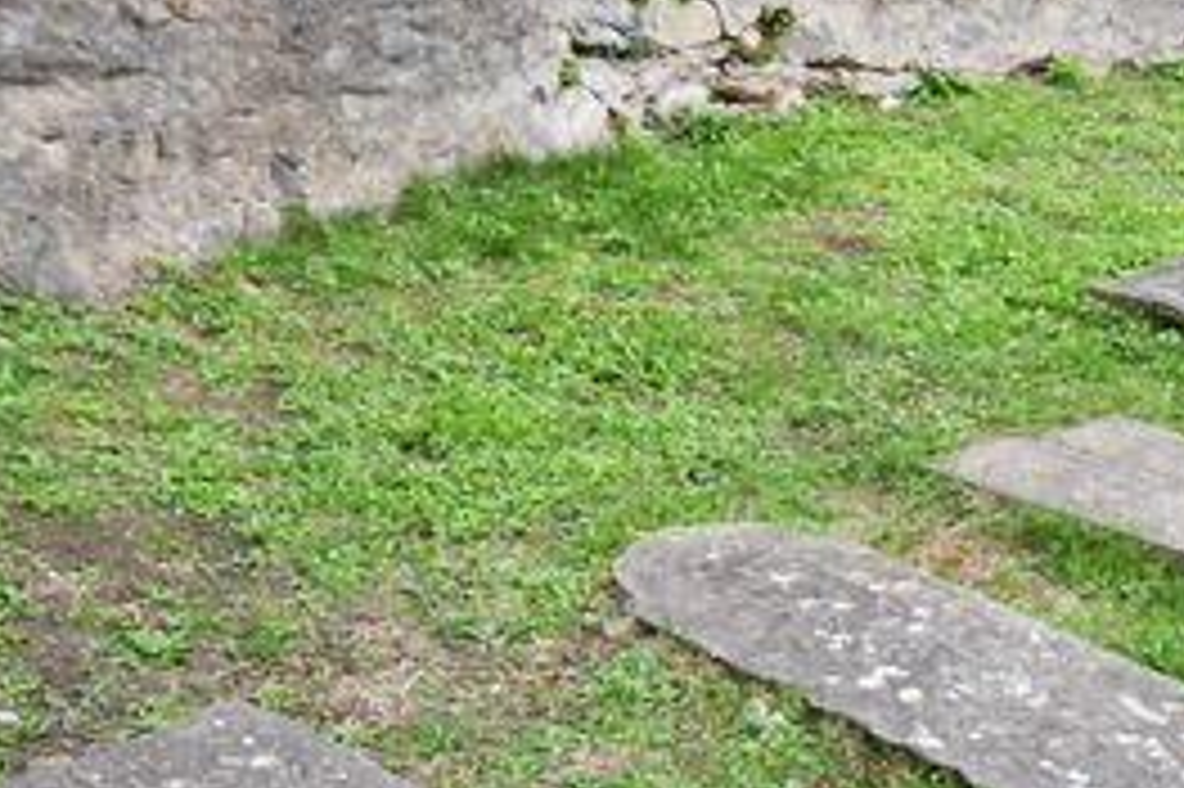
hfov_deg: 32.1
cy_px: 824
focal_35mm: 60
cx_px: 1017
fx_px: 1972
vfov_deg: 21.6
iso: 400
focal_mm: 10
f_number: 5
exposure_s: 1/100
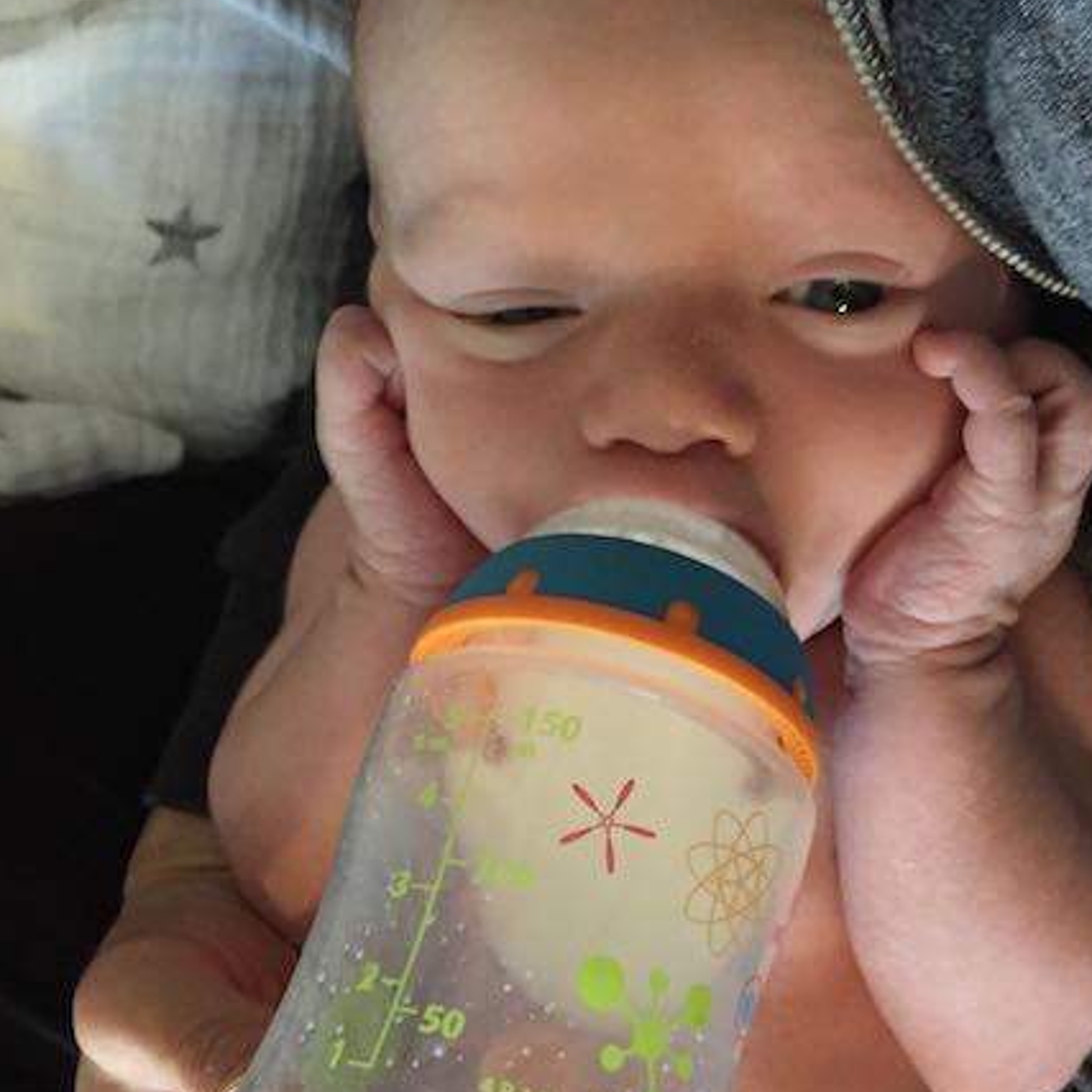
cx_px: 637
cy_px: 774
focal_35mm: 44
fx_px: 1570
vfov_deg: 37.7
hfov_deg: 38.2
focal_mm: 4.15
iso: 500
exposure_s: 1/15
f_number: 2.2
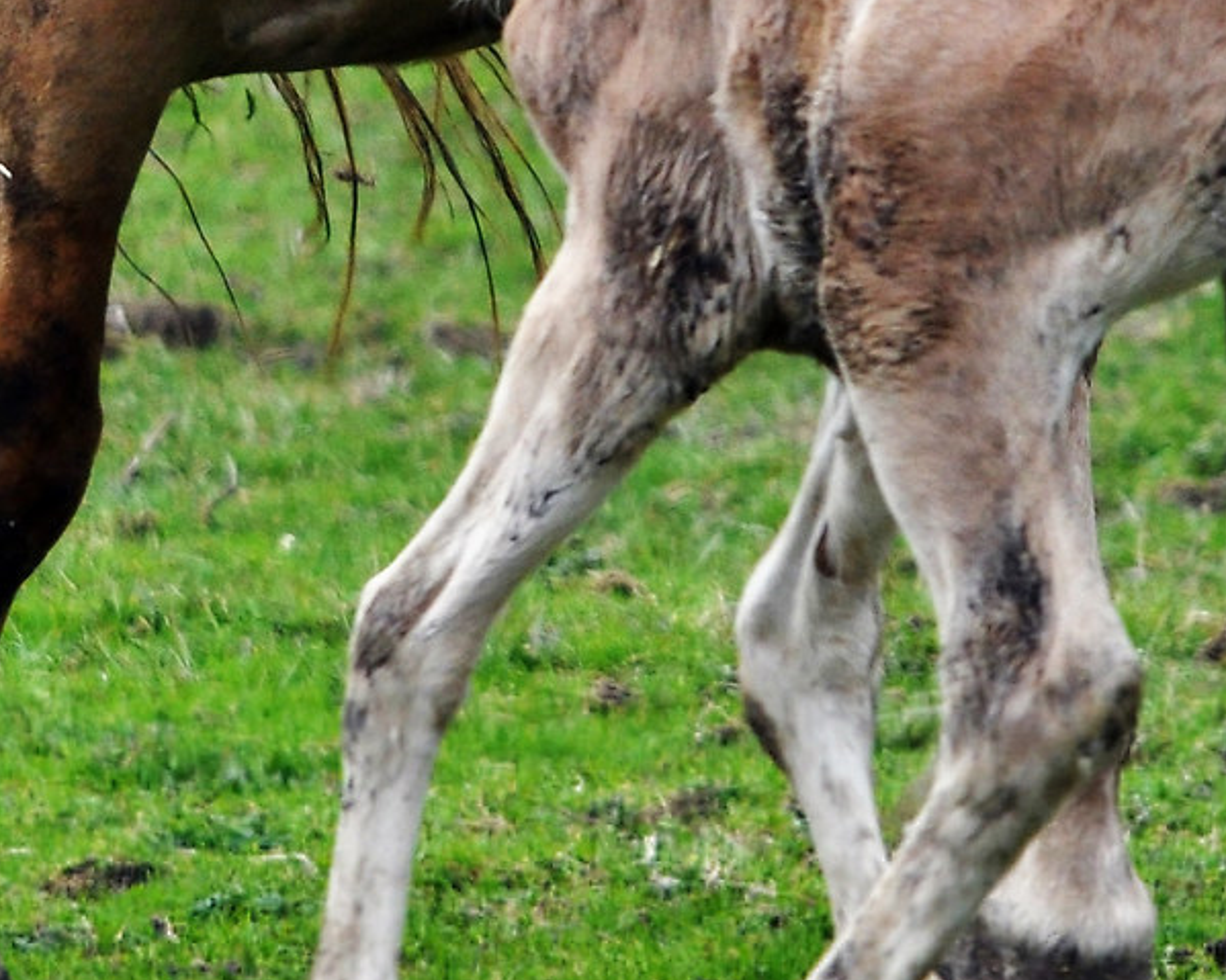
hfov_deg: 1.4
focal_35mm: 1353
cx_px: 360
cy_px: -192
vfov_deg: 1.1
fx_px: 49085
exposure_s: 1/1000
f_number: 5.3
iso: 800
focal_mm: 240
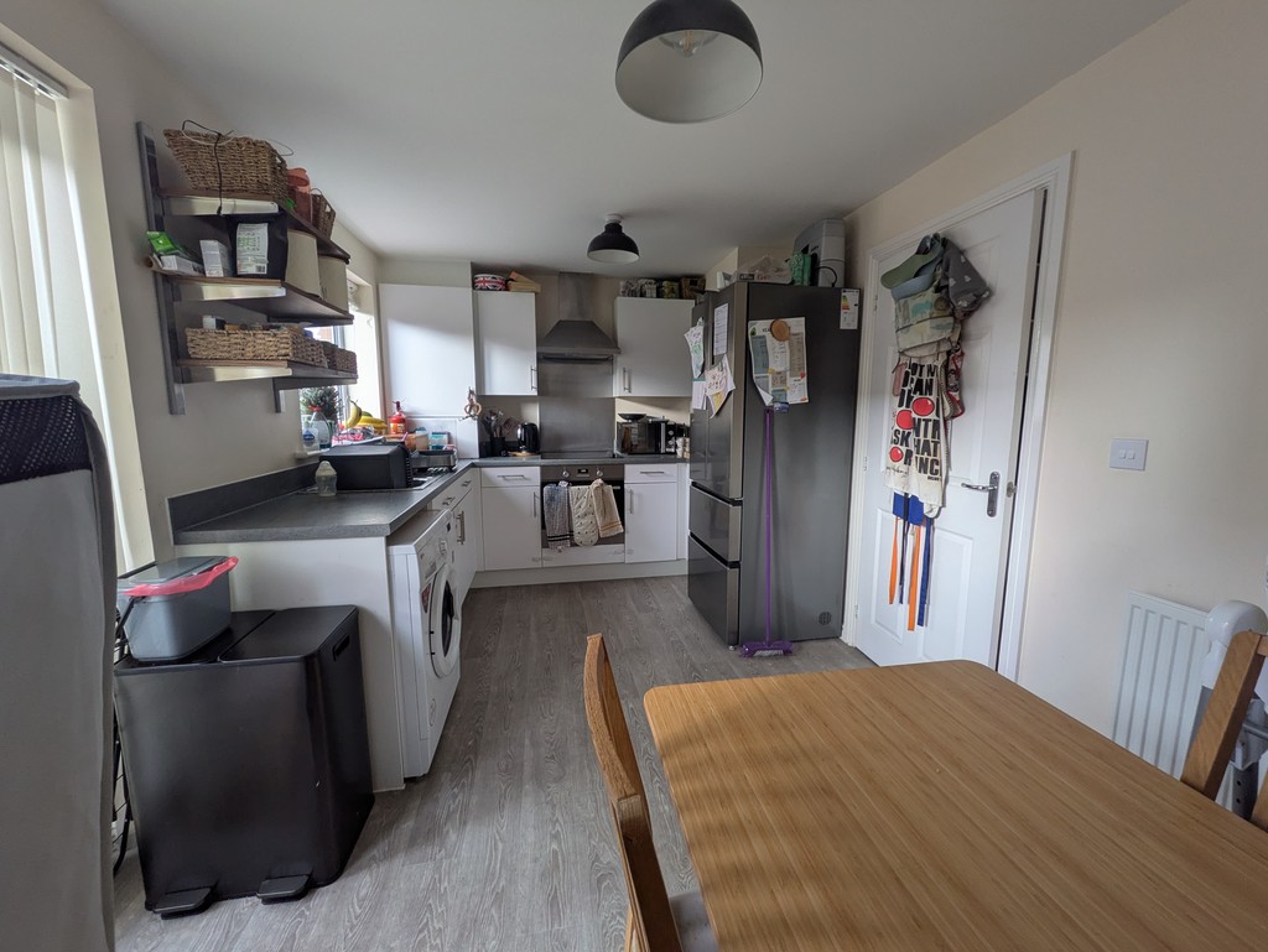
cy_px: 476
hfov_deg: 102.0
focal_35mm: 14
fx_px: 513
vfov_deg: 85.7
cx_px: 634
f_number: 2.2
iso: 57
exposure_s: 1/50
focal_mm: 1.83
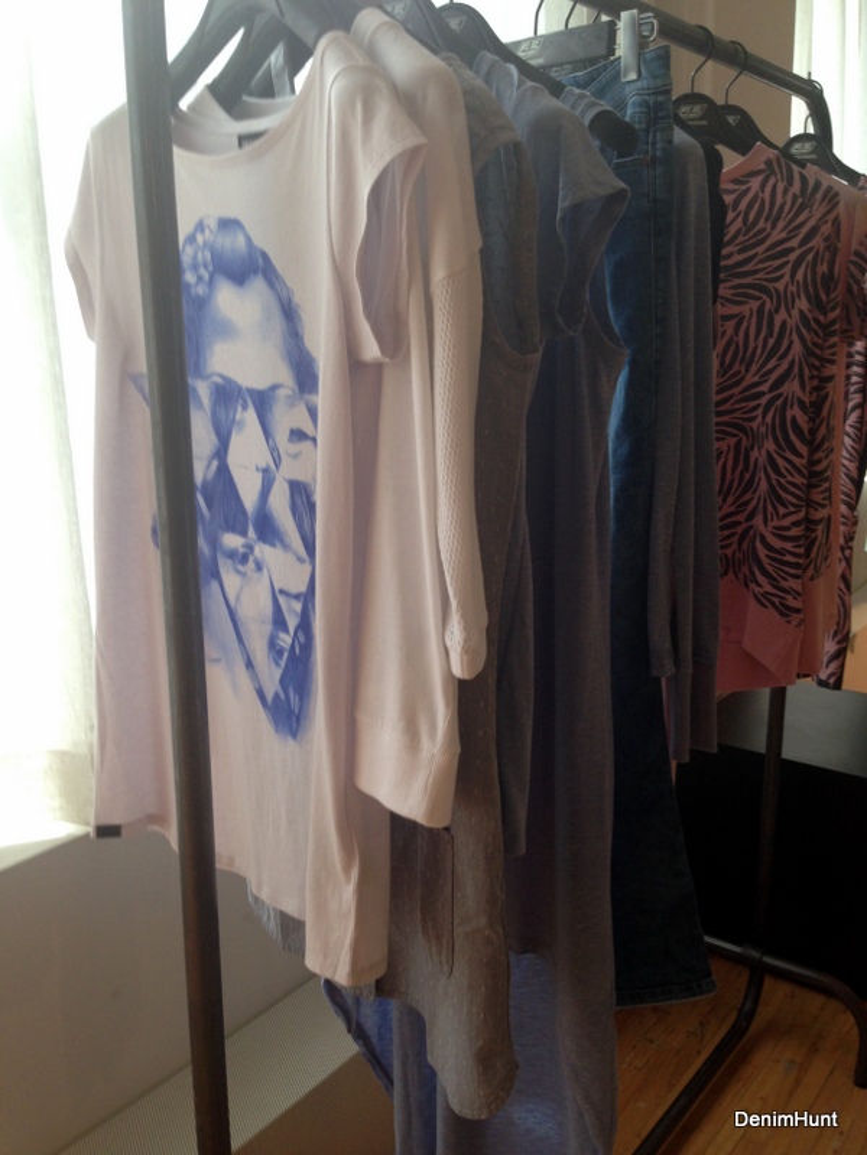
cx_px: 434
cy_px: 578
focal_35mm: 33
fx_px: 1102
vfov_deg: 55.4
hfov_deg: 42.9
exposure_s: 1/60
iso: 64
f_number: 2.4
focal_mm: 4.12
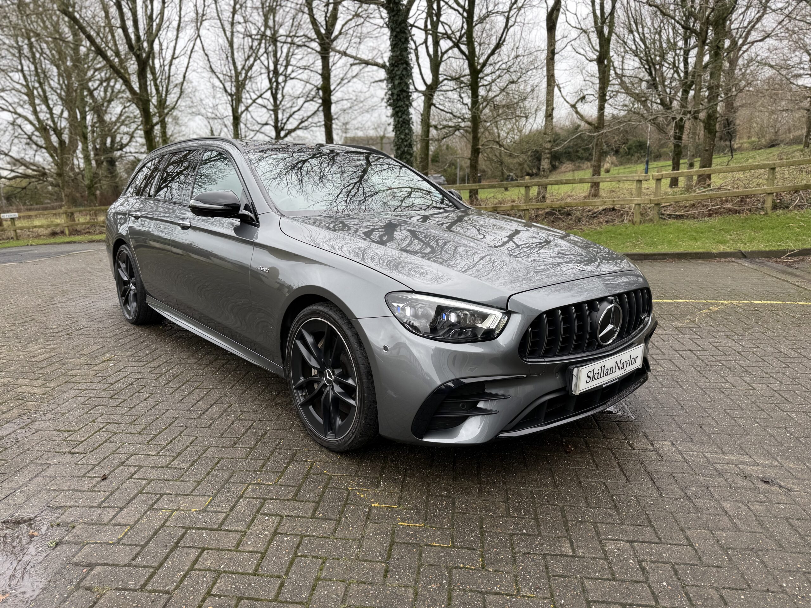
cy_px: 304
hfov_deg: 71.6
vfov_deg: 56.8
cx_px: 406
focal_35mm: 24
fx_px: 562
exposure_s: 1/287
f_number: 1.78
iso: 64
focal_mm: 6.76
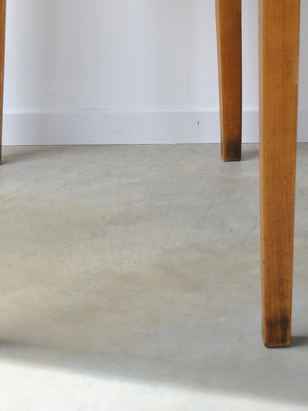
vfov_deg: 18.1
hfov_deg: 13.9
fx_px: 1258
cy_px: 1
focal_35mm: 106
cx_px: 113
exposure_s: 1/100
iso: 100
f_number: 5.6
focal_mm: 32
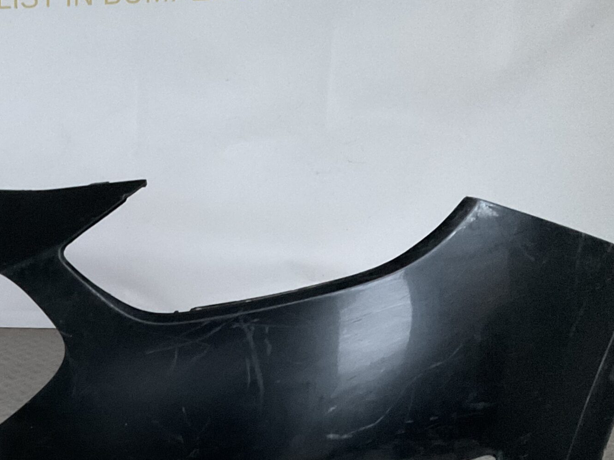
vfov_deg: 25.2
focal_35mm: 56
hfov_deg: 32.8
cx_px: 73
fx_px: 993
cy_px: 425
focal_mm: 3
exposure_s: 1/25
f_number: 1.8
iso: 500
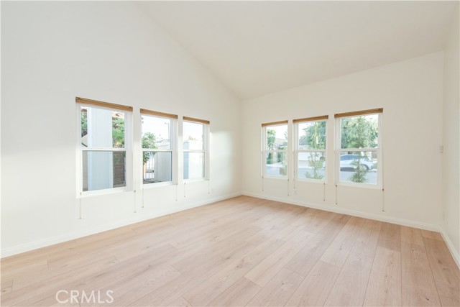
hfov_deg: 104.2
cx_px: 230
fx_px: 179
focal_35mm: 14
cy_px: 154
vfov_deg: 81.2
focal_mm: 14
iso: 800
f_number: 5.6
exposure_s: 1/125
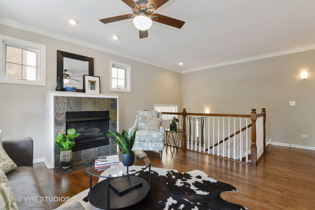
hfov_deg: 96.7
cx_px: 158
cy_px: 105
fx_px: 140
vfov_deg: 73.7
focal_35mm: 16
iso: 400
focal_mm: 16
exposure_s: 1/13
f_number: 8
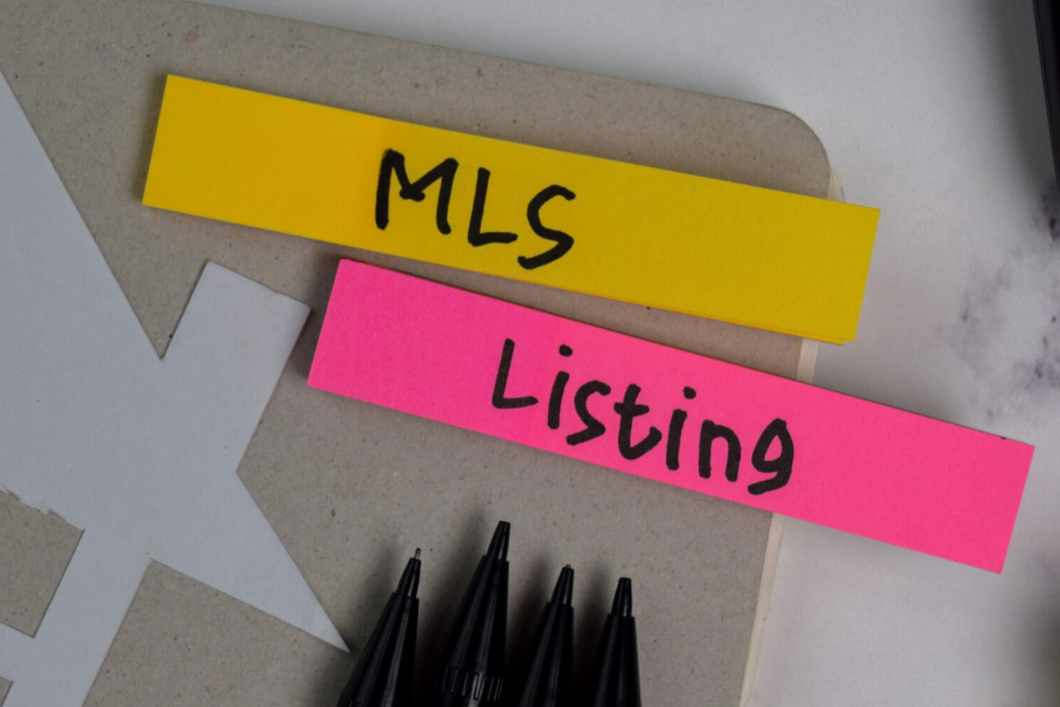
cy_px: 325
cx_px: 370
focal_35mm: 82
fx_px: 2414
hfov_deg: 24.7
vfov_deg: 16.6
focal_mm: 32
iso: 400
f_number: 7.1
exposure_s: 1/60
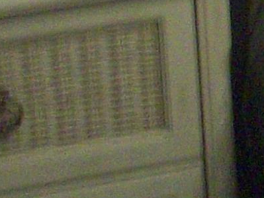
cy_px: -372
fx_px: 2120
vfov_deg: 5.1
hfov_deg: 6.7
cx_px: 650
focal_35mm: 278
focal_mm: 6.2
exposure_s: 1/8
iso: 200
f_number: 2.8
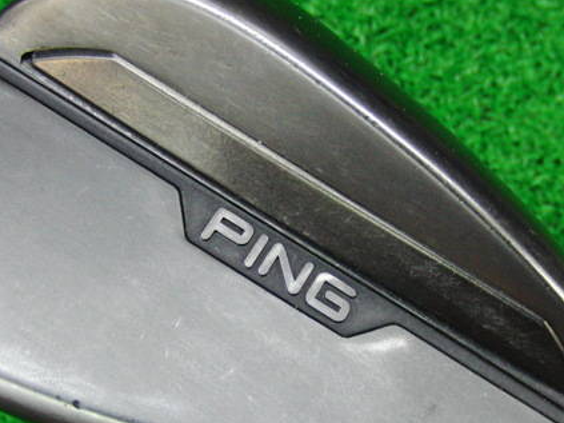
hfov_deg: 34.4
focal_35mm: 56
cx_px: 288
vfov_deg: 26.0
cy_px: 276
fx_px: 912
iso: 400
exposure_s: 1/30
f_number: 3.6
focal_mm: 6.42
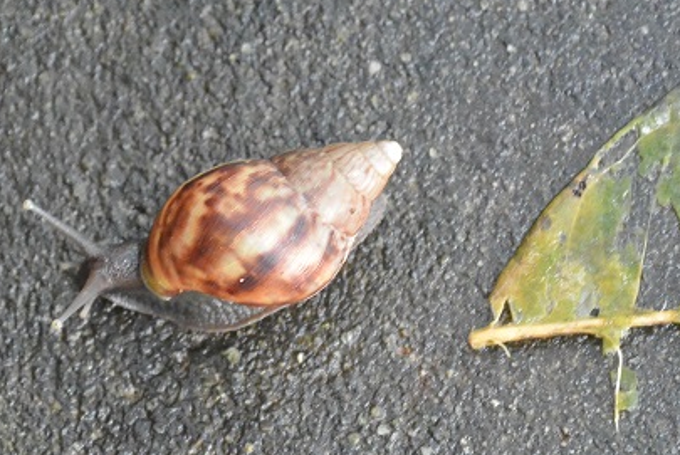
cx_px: 196
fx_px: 5824
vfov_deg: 4.5
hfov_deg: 6.7
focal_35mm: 308
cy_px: 197
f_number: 4.8
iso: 3200
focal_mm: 77.1
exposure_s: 1/30
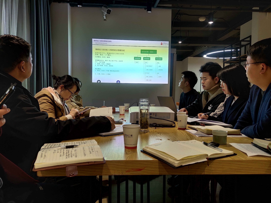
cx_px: 136
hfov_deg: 61.7
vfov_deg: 48.2
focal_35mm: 29
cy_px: 102
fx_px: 227
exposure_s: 1/50
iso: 159
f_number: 1.8
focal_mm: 4.27
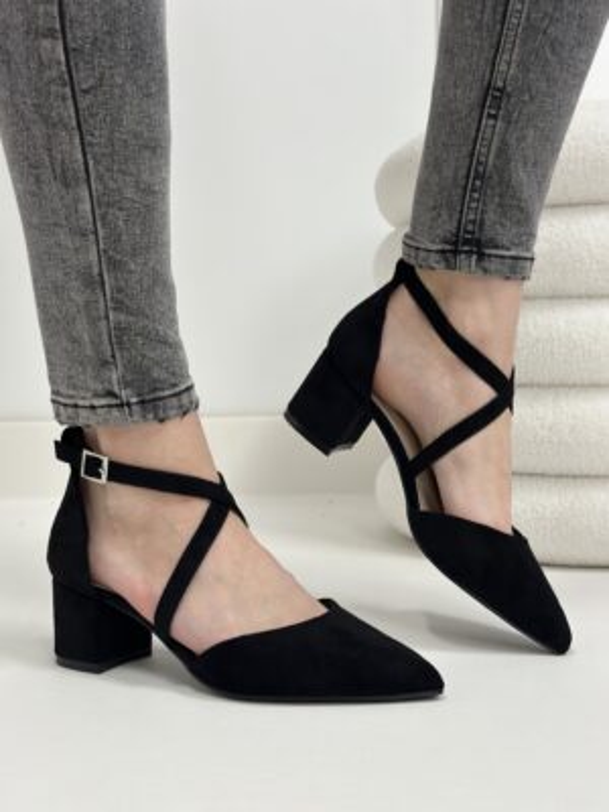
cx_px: 304
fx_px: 1126
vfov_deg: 39.7
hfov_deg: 30.3
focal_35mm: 48
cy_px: 406
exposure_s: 1/100
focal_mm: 6.86
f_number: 1.78
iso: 160
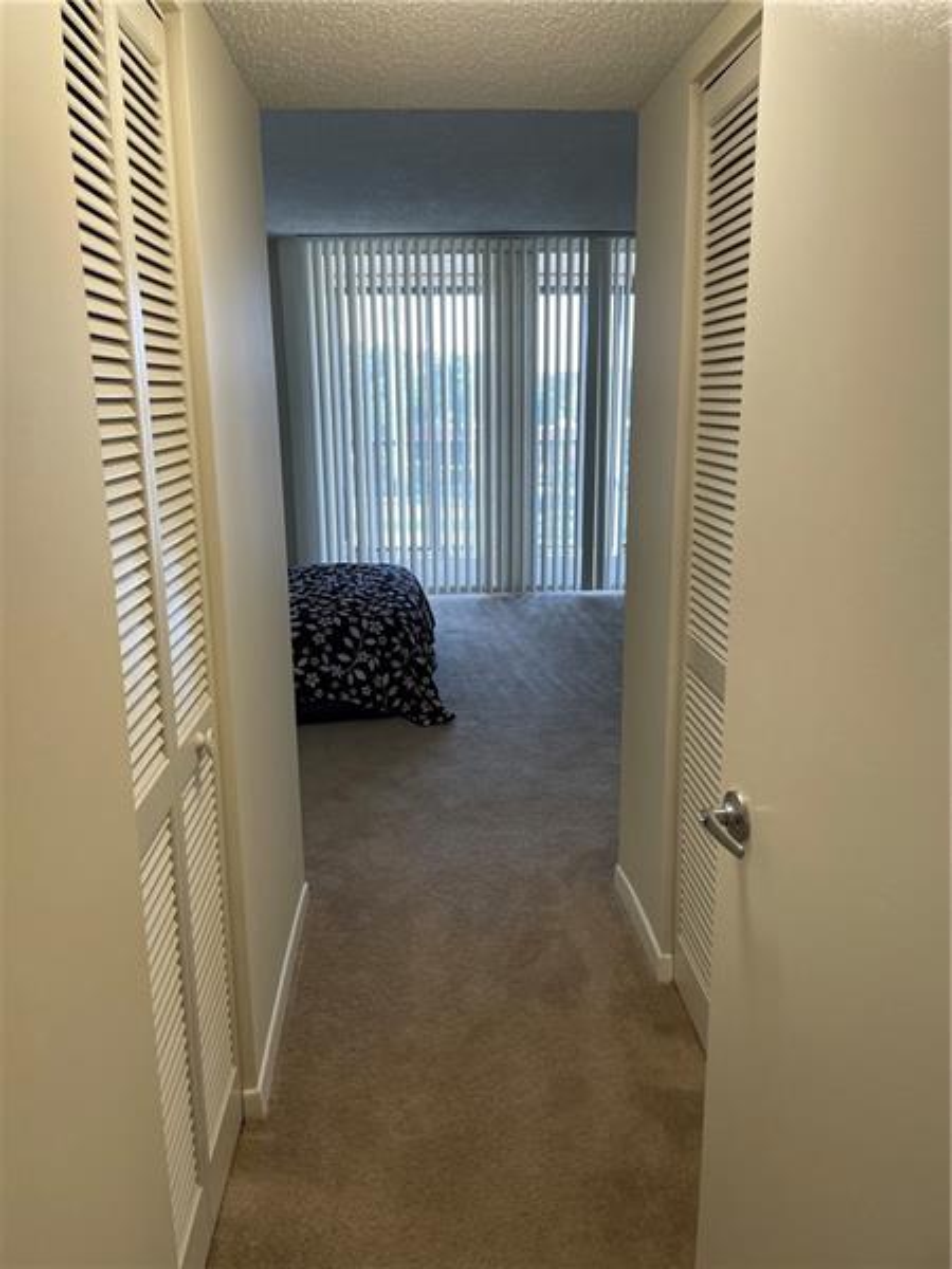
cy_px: 634
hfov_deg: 53.1
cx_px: 476
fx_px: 953
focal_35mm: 26
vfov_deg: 67.3
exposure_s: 1/120
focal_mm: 4.2
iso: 80
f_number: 1.6
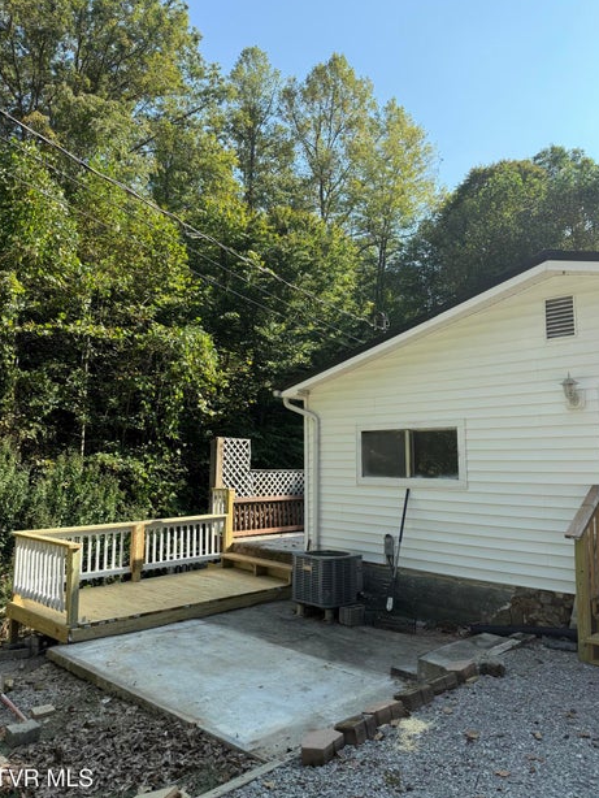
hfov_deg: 54.9
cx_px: 303
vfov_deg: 69.4
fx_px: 576
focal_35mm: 25
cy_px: 400
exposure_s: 1/2299
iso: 100
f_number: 1.78
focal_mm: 6.76
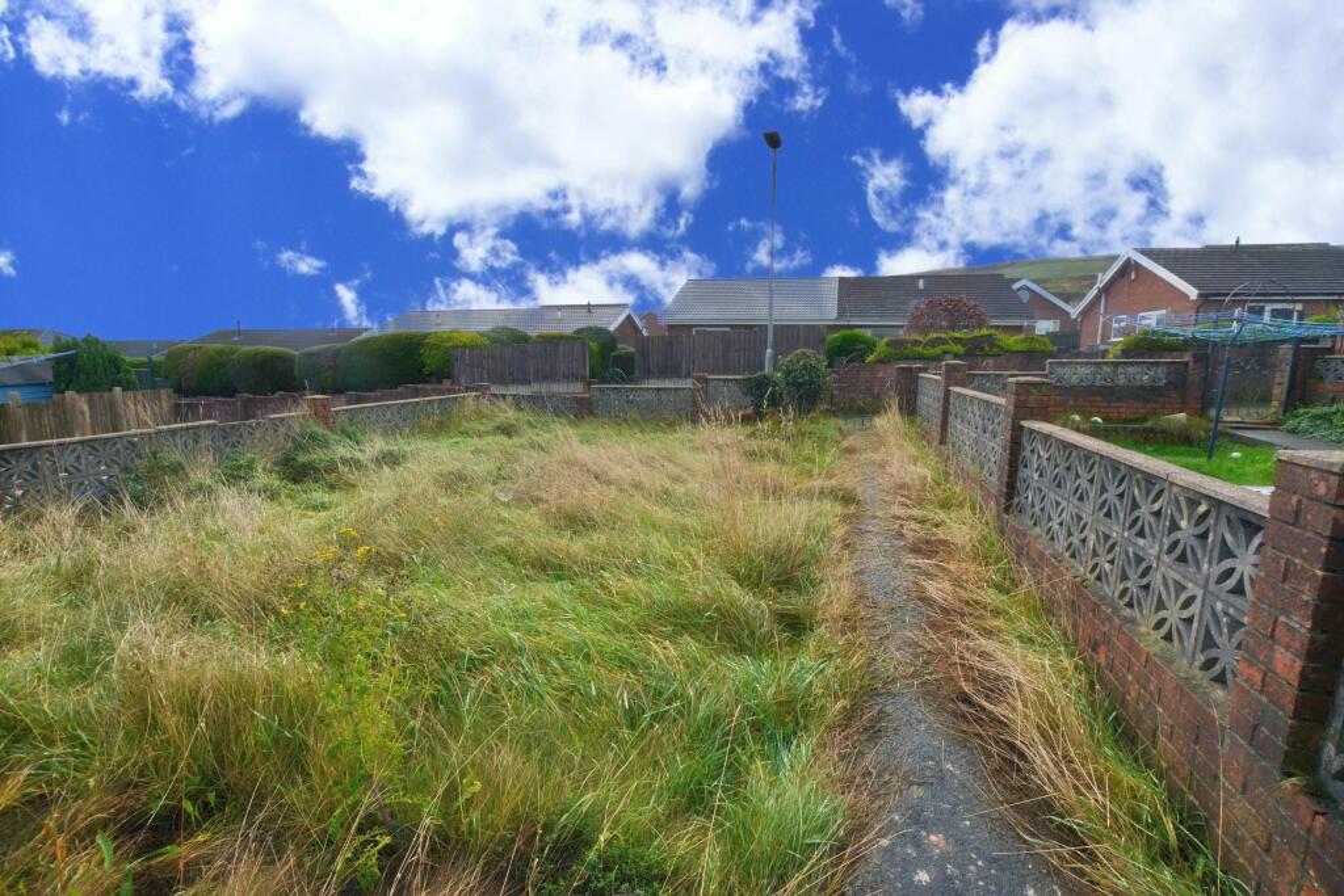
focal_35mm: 15
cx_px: 672
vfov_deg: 77.3
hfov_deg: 100.4
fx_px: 560
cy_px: 448
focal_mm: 10
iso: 140
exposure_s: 1/250
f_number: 8
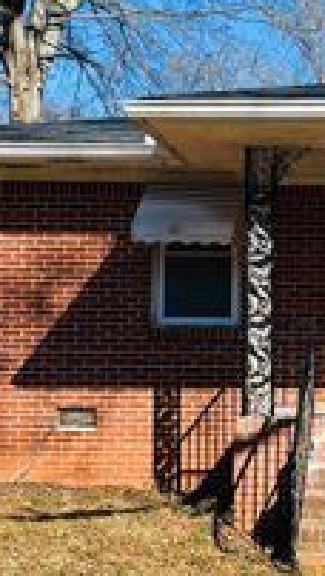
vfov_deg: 30.1
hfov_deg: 16.8
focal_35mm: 70
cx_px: 354
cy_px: 332
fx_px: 1070
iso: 50
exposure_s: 1/2309
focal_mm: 5.1
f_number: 1.6
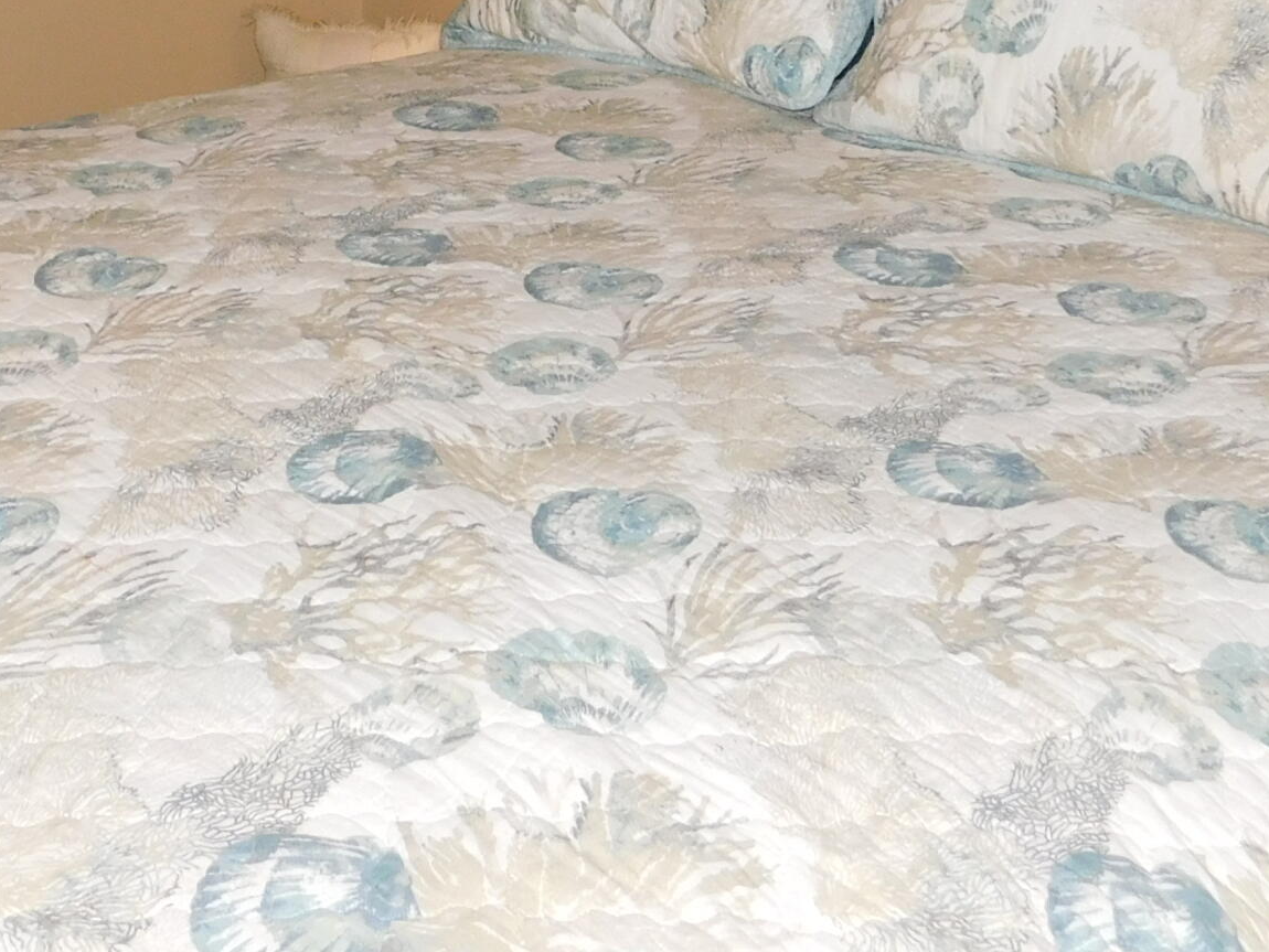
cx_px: 448
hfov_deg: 32.0
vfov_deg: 22.6
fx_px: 2200
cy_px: -181
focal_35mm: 60
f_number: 3
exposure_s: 1/30
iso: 200
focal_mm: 4
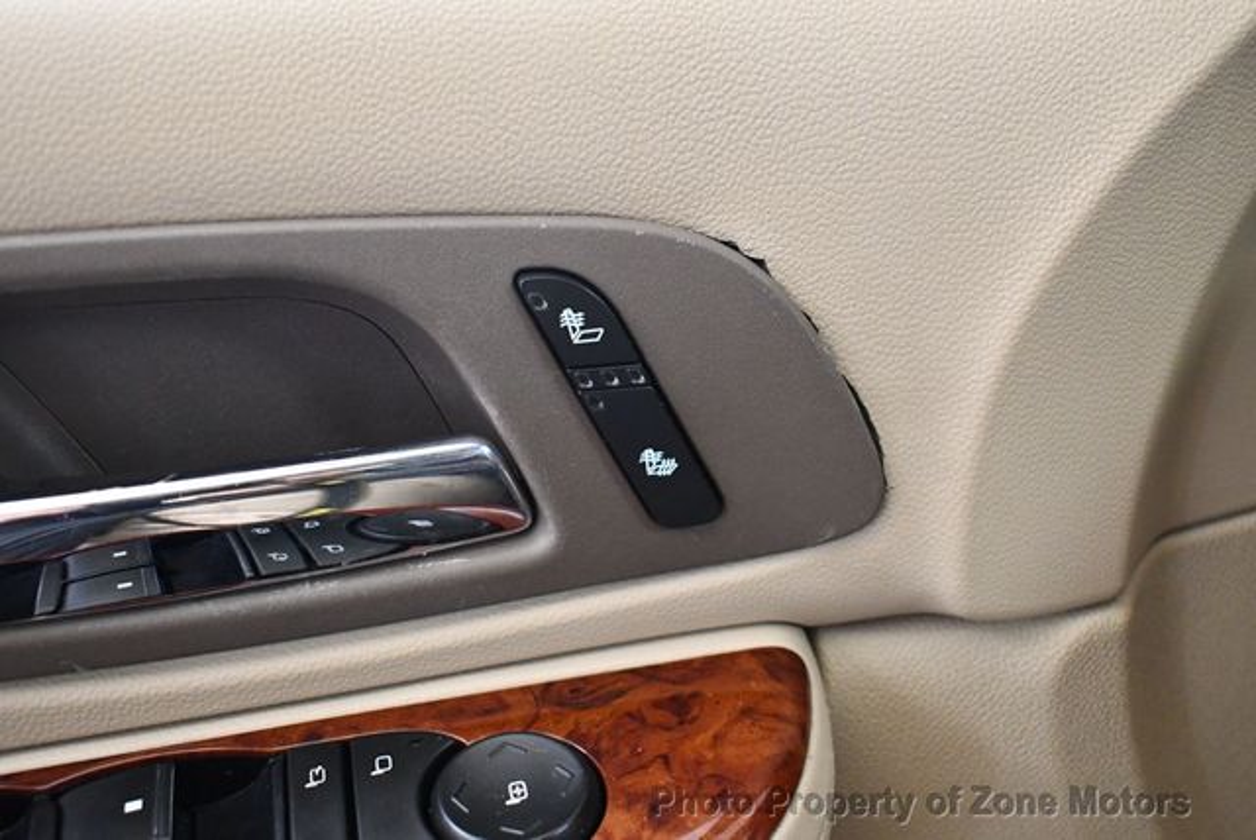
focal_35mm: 42
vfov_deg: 32.0
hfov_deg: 46.4
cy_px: 420
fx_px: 1467
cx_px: 628
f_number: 3.8
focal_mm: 21
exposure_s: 1/125
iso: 3200
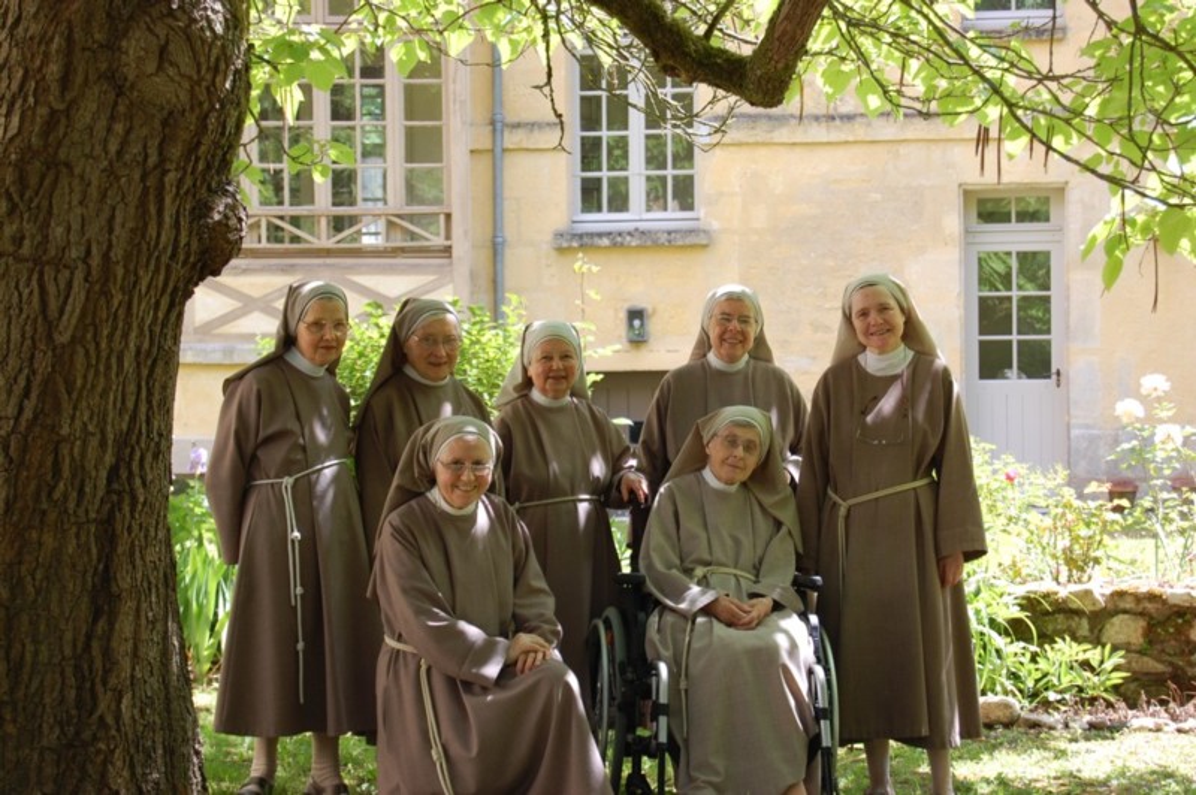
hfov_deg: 24.6
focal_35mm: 82
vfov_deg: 16.5
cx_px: 598
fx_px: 2739
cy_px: 398
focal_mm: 55
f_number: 5.6
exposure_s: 1/125
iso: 220
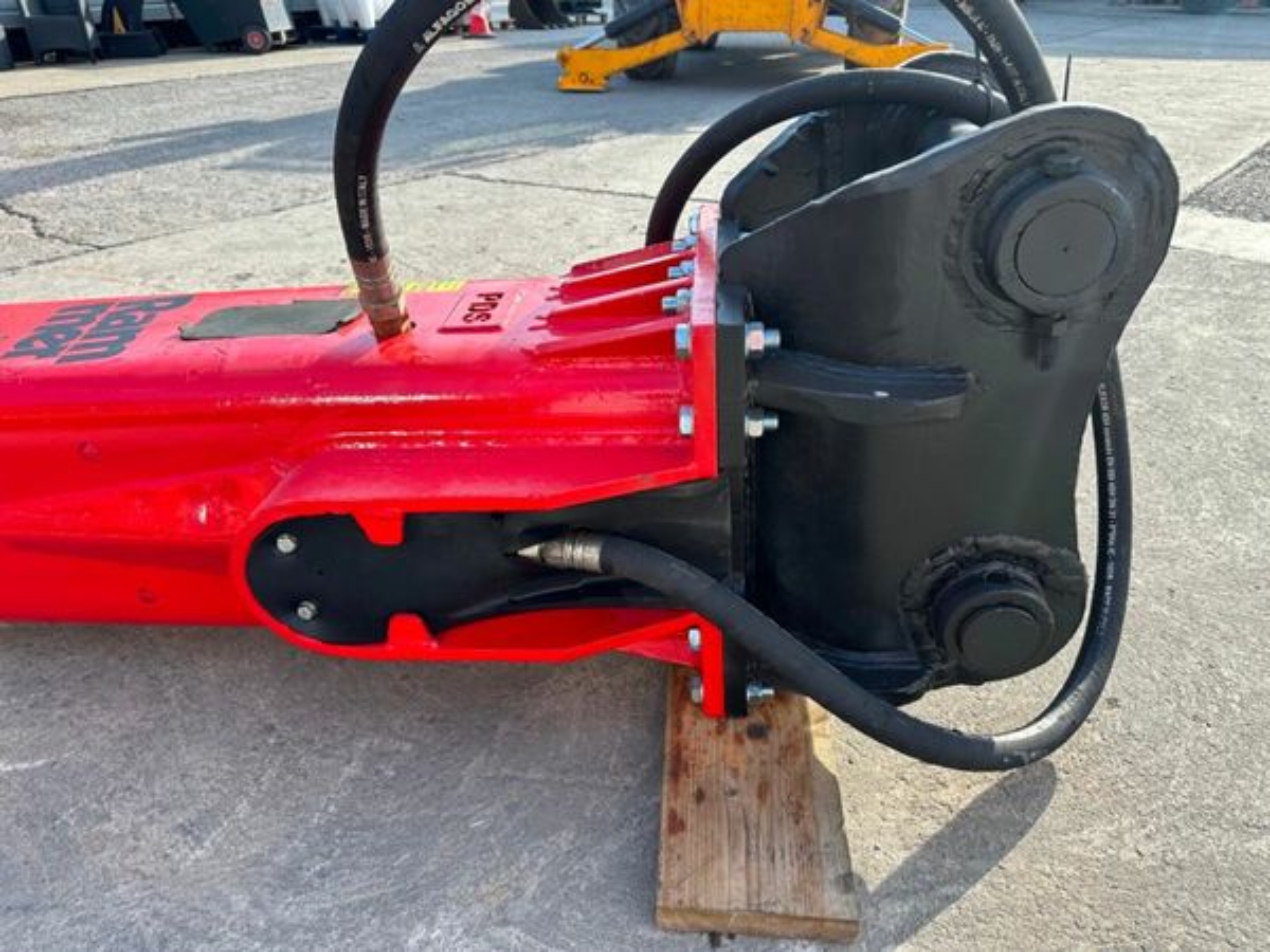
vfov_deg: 56.8
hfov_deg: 71.6
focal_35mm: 24
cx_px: 635
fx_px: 881
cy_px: 476
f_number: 1.78
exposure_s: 1/1009
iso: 80
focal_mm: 6.86
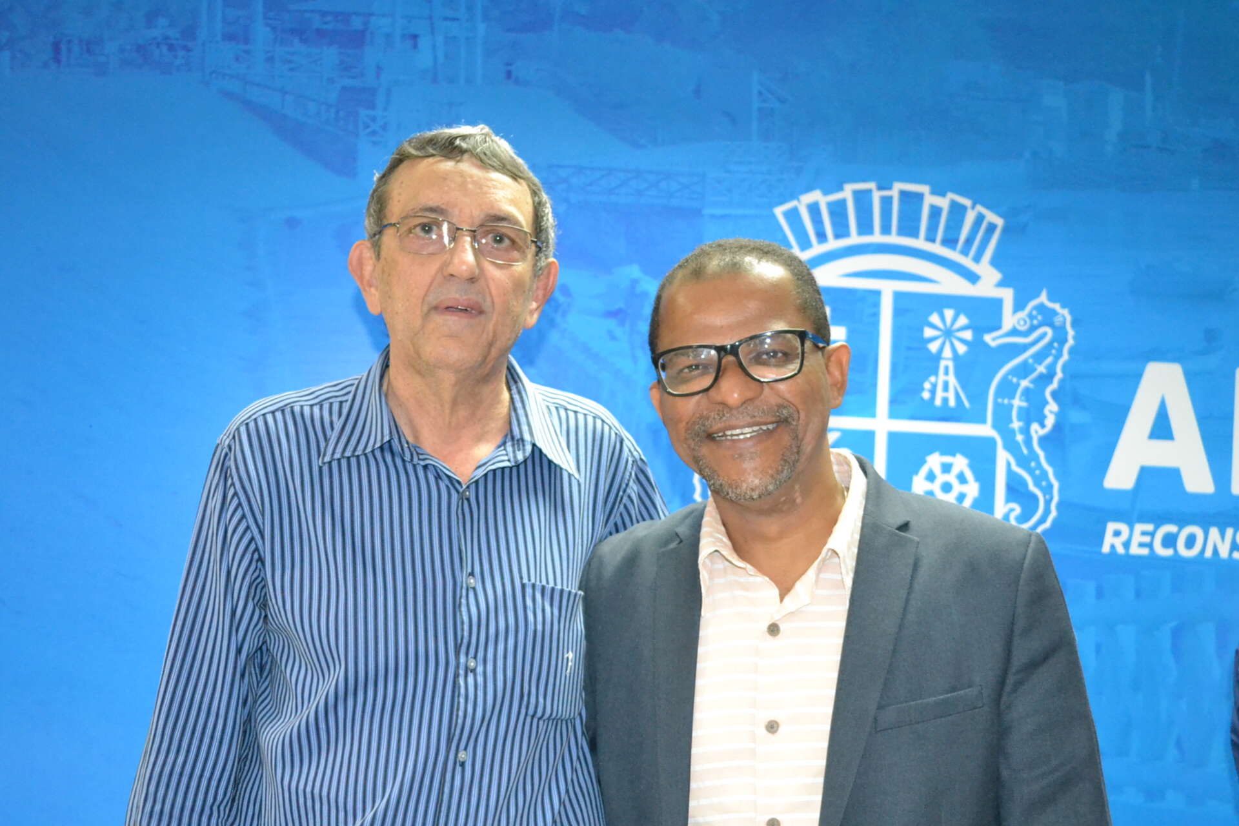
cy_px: 413
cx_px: 620
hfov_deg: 49.6
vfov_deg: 34.2
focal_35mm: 39
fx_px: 1342
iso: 3200
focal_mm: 26
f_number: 4.2
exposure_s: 1/60
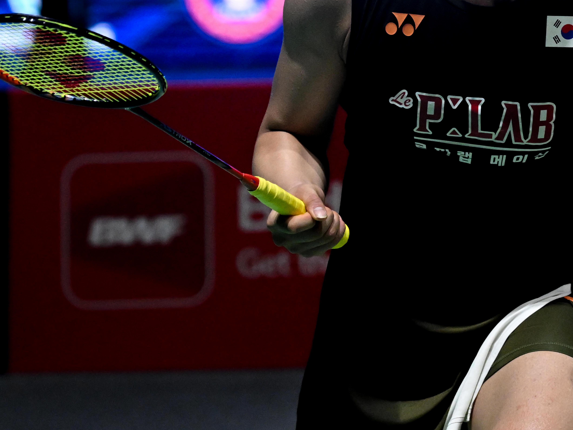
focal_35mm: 224
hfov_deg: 8.8
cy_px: 63
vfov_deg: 6.6
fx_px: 3708
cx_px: 451
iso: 4000
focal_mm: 120
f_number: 4
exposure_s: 1/1250
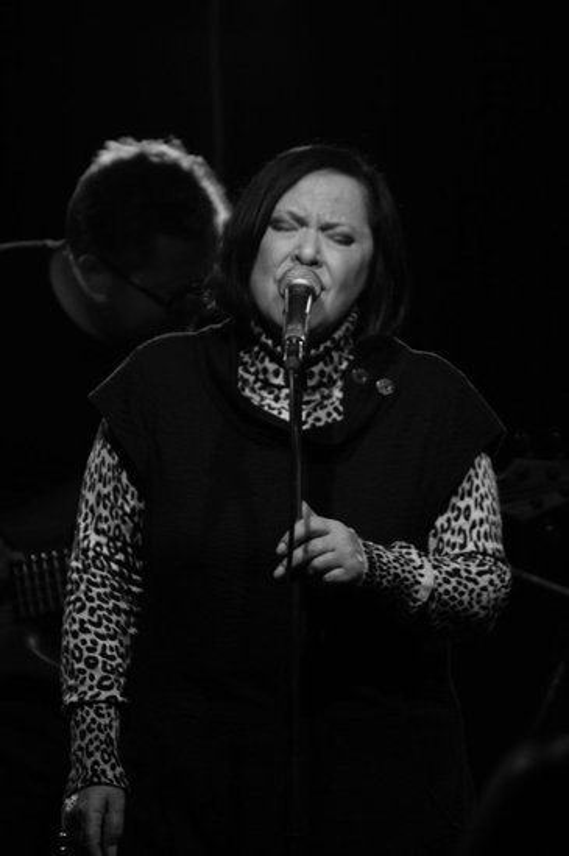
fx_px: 10688
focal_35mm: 450
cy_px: 428
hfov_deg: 3.0
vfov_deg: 4.6
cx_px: 284
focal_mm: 300
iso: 1600
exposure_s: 1/125
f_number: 5.6
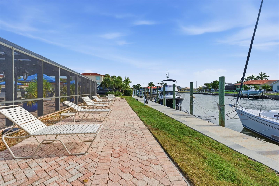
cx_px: 140
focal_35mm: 16
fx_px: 124
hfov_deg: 96.7
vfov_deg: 73.7
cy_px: 93
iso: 400
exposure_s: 1/6400
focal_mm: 16
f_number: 9
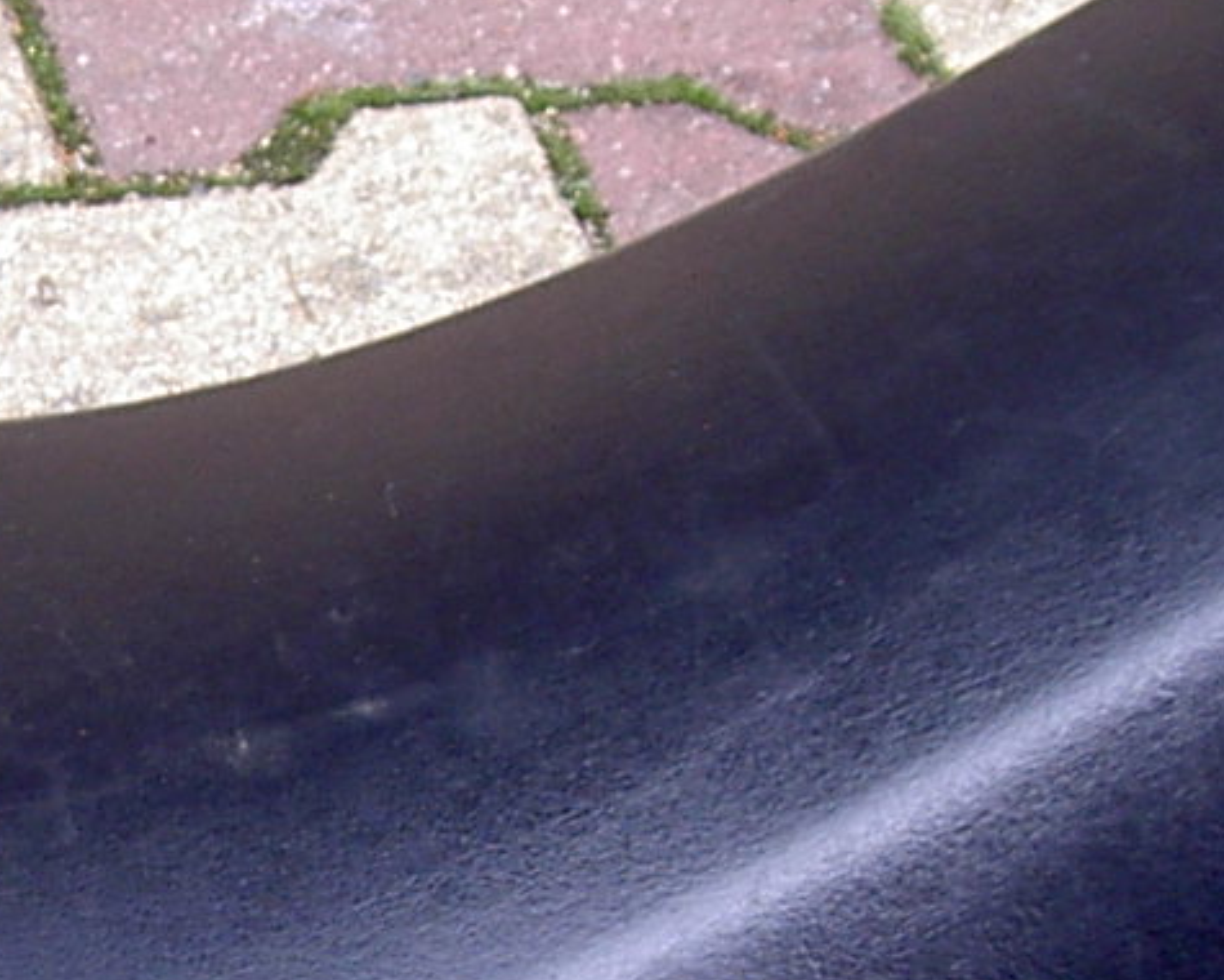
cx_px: -327
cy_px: 1099
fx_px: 5941
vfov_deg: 9.3
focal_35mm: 164
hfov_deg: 11.5
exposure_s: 1/73
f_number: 2.8
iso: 100
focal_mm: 8
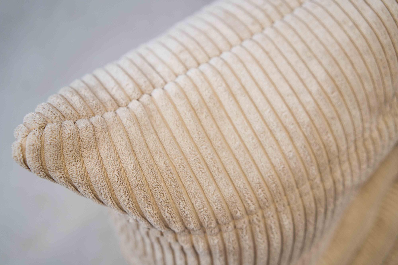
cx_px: 199
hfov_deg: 54.4
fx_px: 387
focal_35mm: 35
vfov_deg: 37.8
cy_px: 132
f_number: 3.2
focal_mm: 35
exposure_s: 1/100
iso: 500
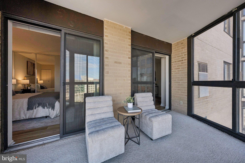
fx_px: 82
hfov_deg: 112.6
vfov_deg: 90.1
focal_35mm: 12
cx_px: 122
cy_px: 82
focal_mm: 12
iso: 640
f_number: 7.1
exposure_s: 1/400
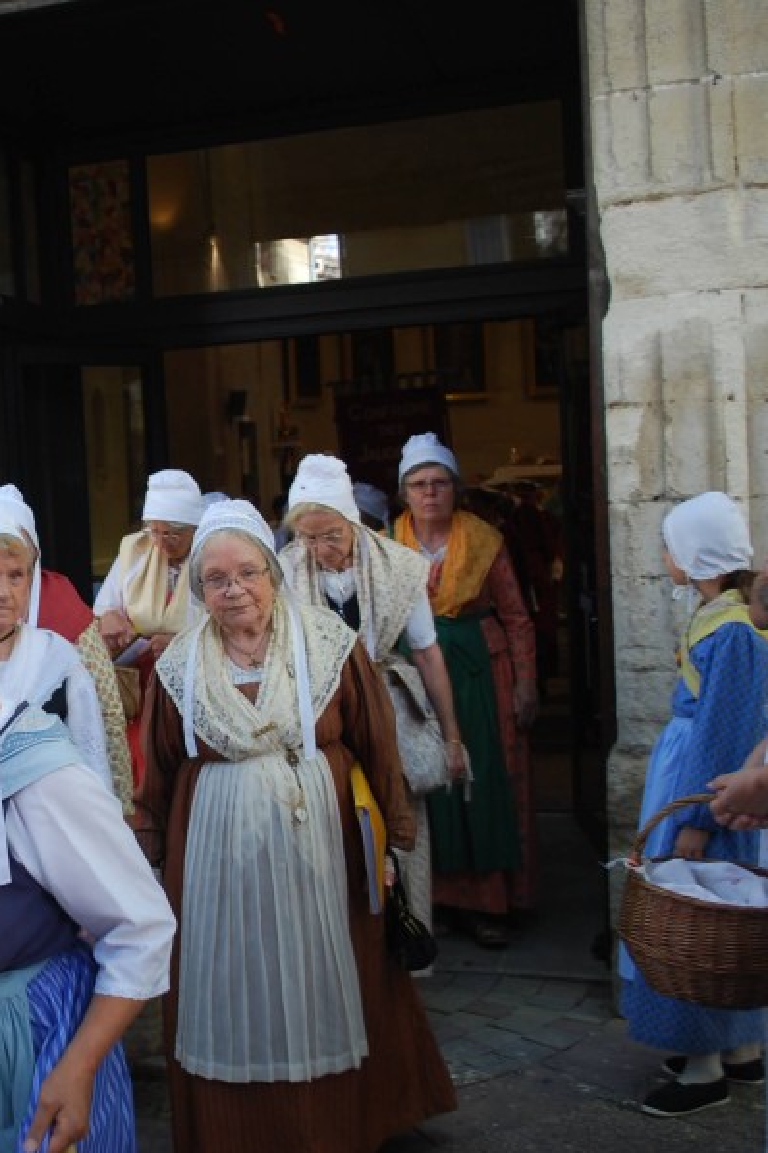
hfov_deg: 28.0
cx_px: -7
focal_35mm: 45
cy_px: 577
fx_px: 1440
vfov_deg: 43.6
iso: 200
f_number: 3.8
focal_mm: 20
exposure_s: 1/60
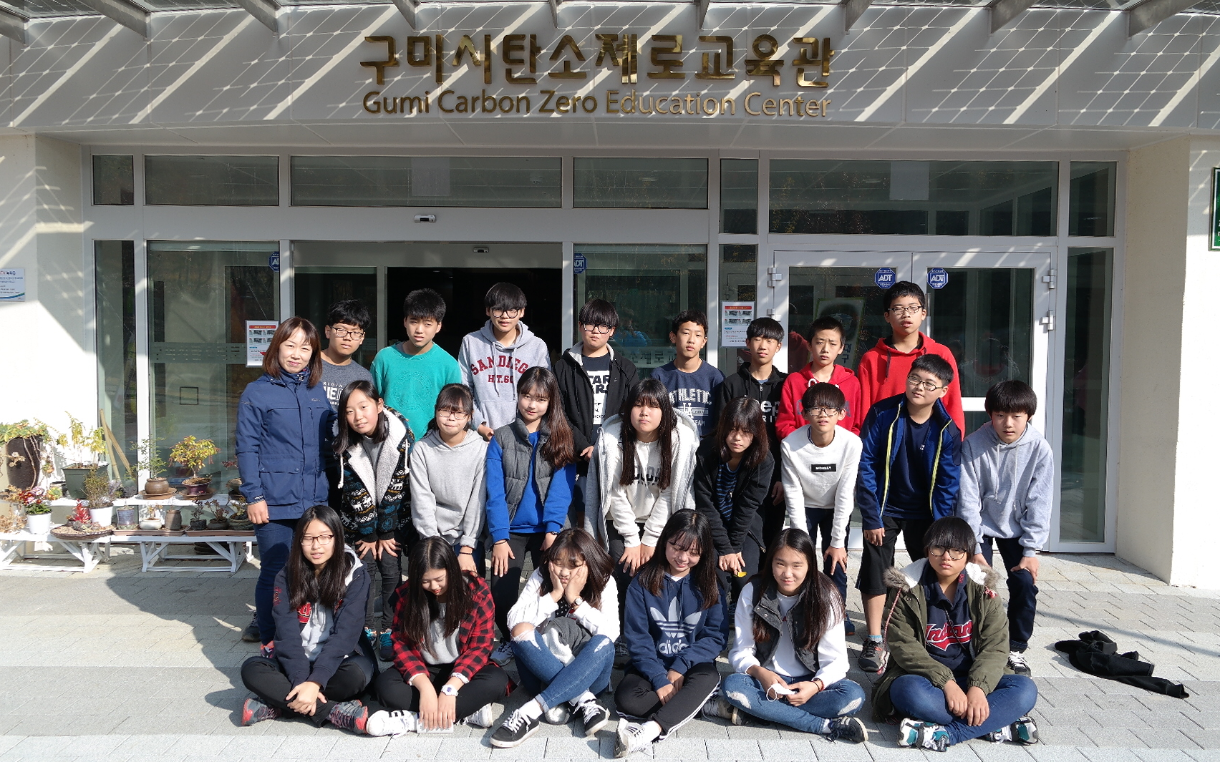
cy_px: 384
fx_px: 1031
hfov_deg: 61.2
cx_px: 615
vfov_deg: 40.6
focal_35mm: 31
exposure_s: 1/250
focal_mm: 20
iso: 100
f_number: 5.6
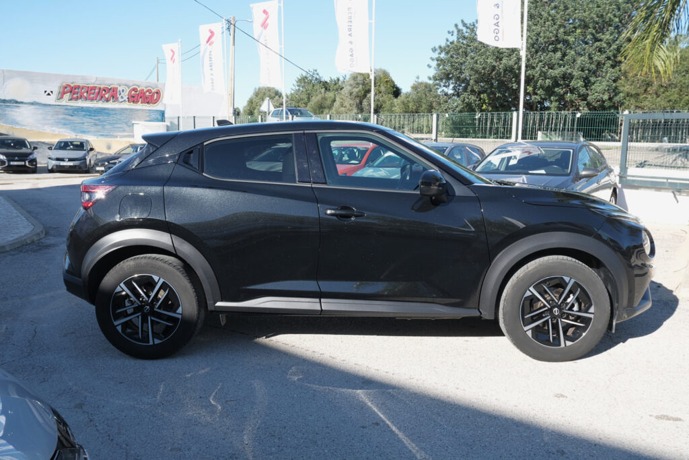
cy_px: 230
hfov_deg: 61.9
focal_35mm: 30
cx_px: 344
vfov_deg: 43.6
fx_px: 574
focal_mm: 20.3
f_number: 9
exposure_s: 1/100
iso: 160
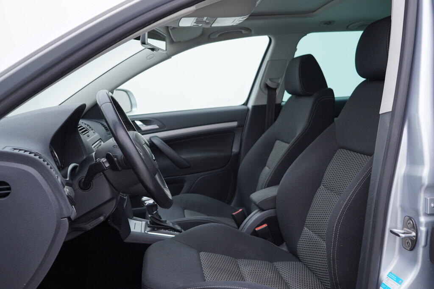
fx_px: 434
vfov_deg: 36.9
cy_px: 144
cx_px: 217
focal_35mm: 36
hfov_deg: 53.1
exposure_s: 1/50
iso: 125
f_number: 3.2
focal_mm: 24
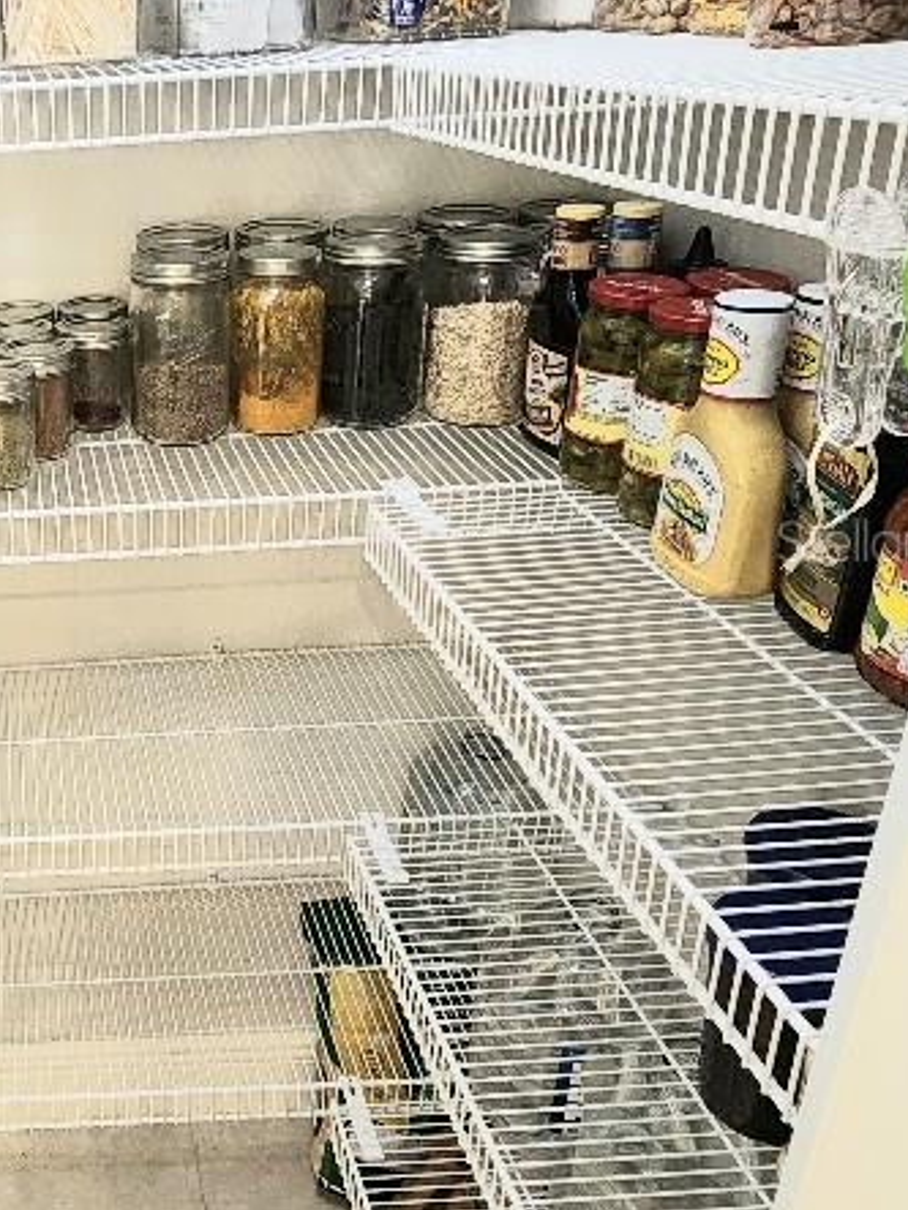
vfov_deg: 59.8
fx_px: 1049
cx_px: -14
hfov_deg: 40.6
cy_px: 540
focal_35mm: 30
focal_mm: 2.2
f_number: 2.2
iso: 400
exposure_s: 1/60.2
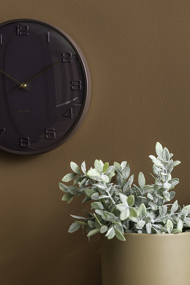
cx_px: 81
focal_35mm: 131
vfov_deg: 15.6
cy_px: 211
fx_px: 1037
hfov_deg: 10.5
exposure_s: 1/80
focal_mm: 82
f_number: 6.3
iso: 320
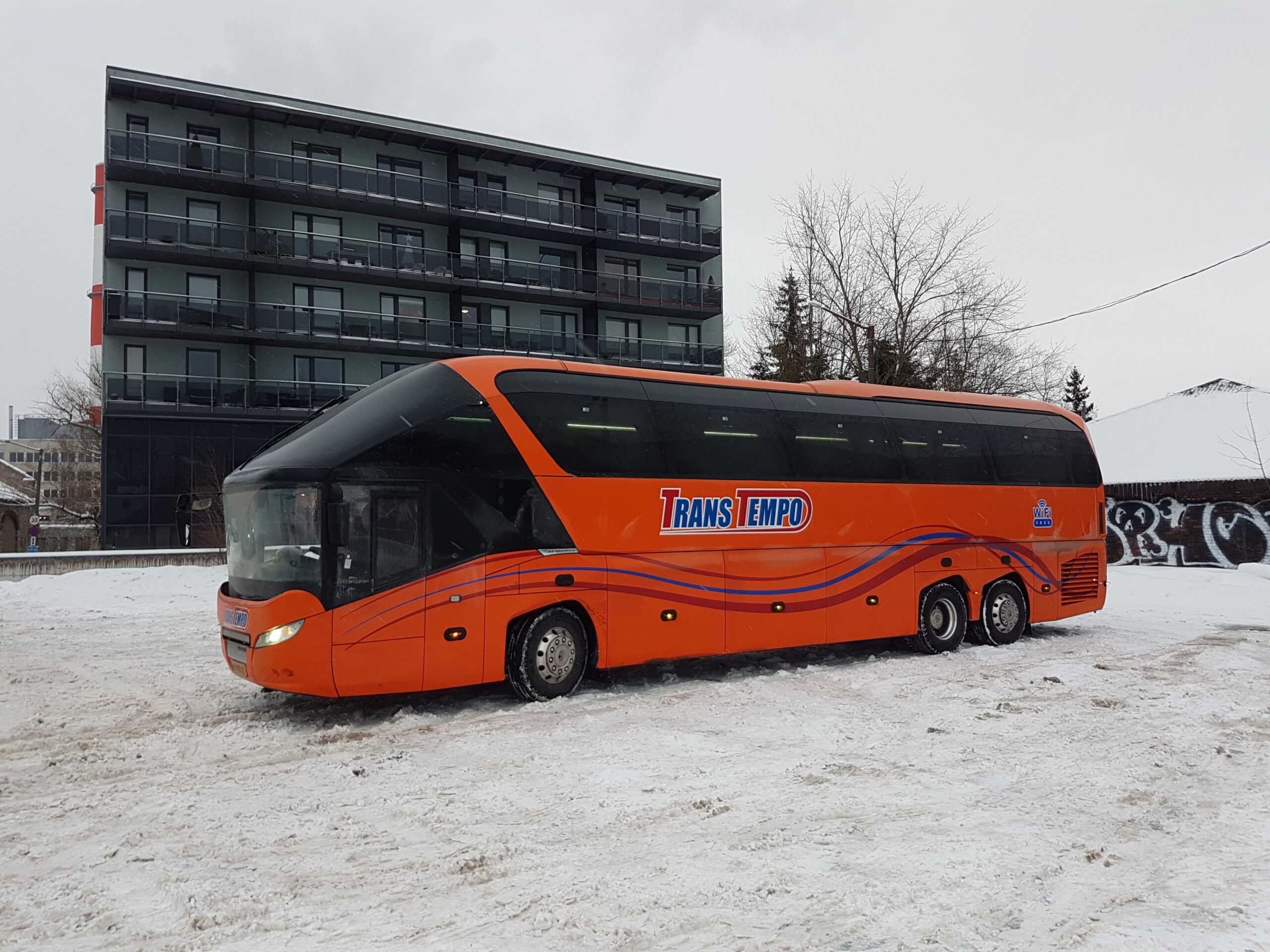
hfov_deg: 67.3
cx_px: 635
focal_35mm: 26
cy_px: 476
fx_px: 954
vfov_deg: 53.1
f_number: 1.7
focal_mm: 4.2
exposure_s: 1/120
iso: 50
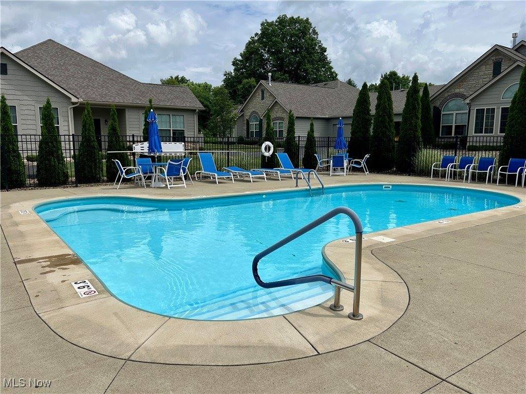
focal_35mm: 26
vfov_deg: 53.1
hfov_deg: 67.3
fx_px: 395
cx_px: 263
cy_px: 197
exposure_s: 1/7874
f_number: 1.6
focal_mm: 5.1
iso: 50
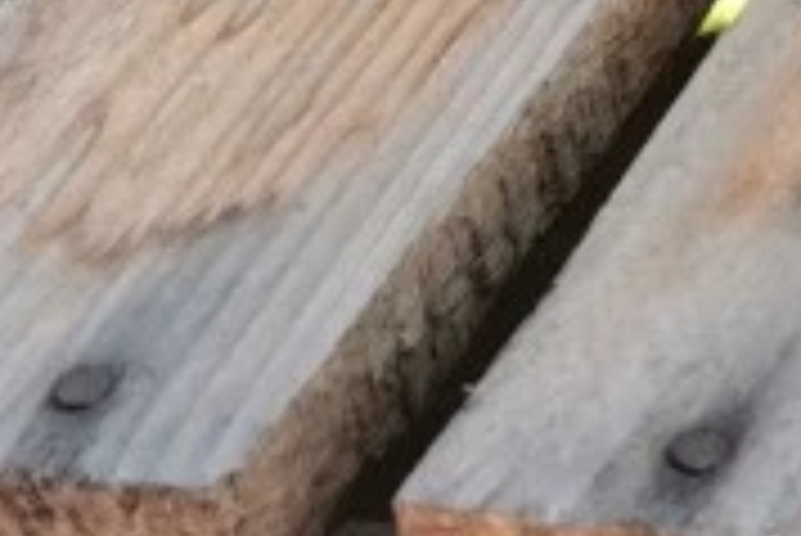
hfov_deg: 10.5
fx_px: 4164
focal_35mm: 187
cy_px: -559
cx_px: 1332
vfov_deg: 7.1
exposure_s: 1/231
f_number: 1.6
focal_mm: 5.56
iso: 50
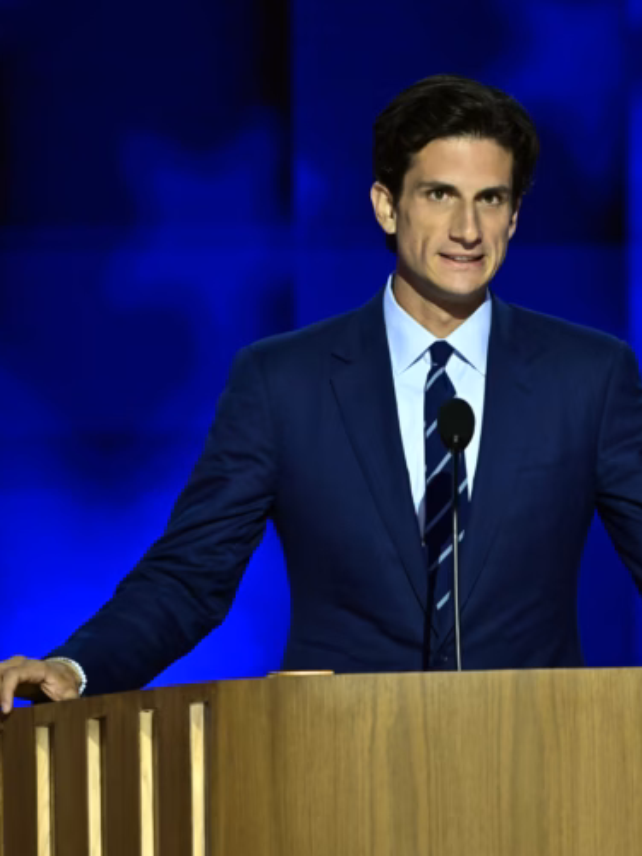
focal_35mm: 1238
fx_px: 30601
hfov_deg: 1.2
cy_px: 434
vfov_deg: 1.6
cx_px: 454
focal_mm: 840
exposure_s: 1/200
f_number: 5.6
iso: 5000
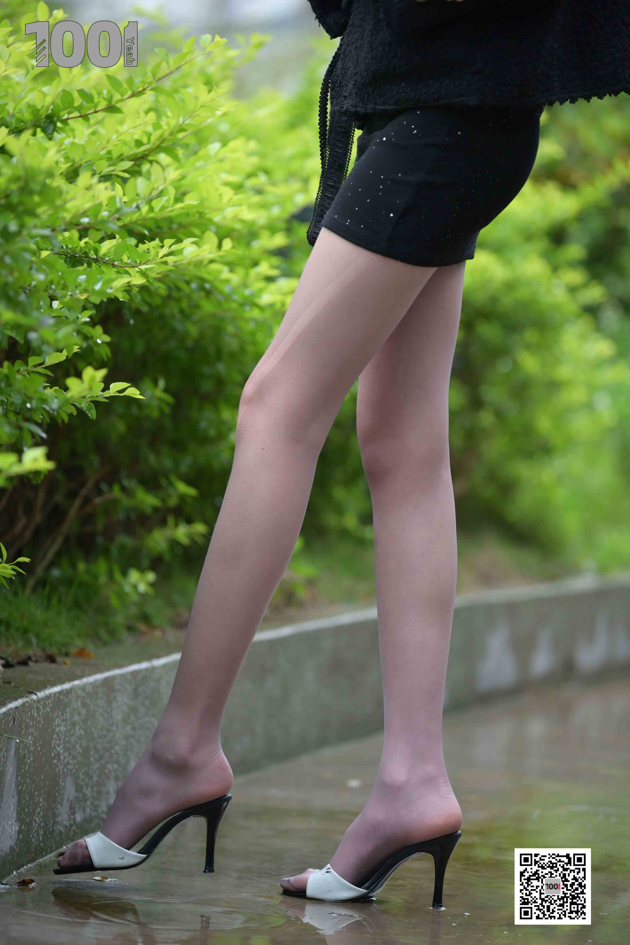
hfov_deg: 8.6
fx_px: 4199
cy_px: 472
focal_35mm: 160
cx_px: 315
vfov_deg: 12.8
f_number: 2.8
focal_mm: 160
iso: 1250
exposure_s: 1/250
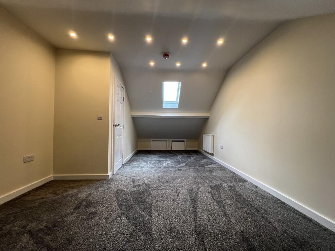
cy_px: 126
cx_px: 168
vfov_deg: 89.9
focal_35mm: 13
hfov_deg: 106.2
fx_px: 126
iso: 160
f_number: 1.8
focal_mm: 1.57
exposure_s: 1/100
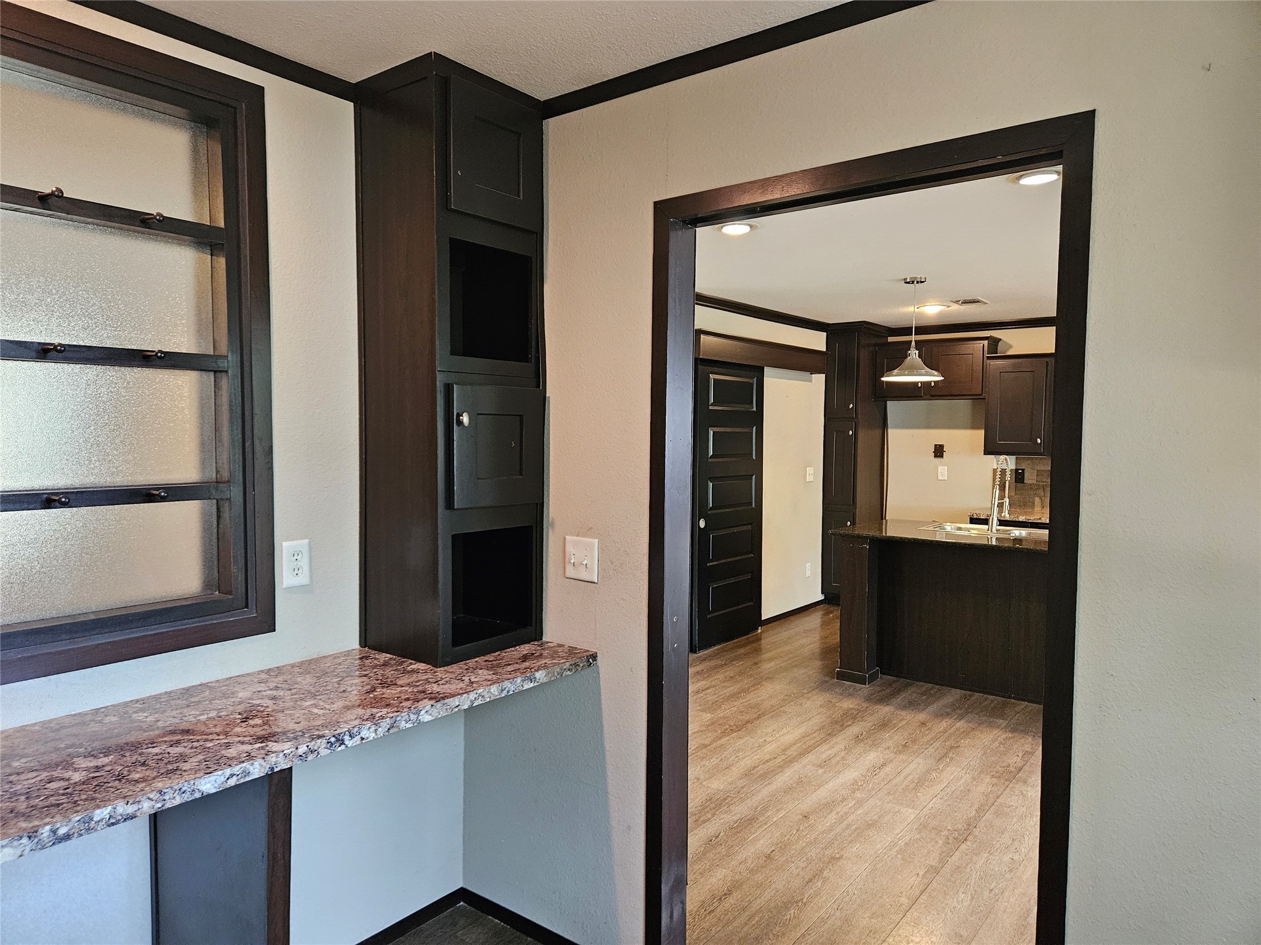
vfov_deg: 58.9
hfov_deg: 73.9
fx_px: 838
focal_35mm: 23
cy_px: 472
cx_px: 630
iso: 800
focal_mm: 5.4
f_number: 1.8
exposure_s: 1/120
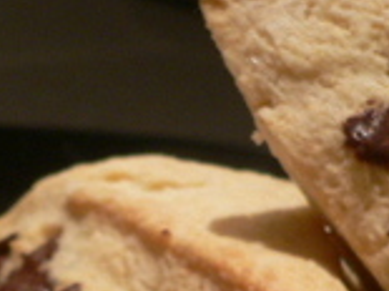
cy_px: 443
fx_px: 1269
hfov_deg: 17.2
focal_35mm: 113
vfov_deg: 12.4
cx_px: 33
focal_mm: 5.8
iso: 100
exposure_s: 1/13
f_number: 2.8
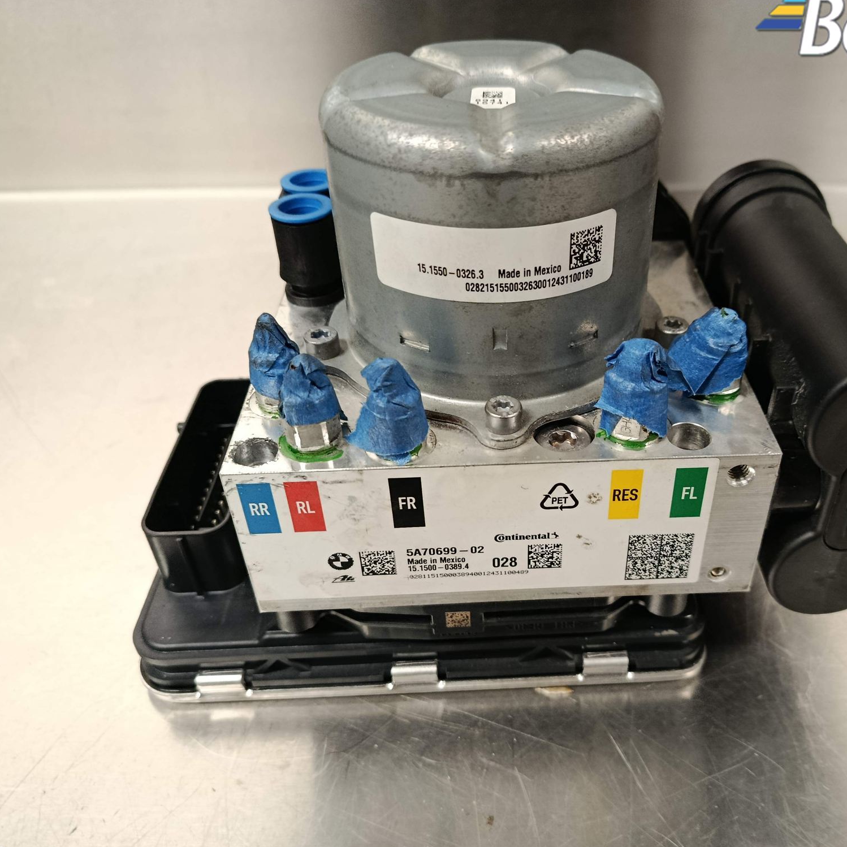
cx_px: 522
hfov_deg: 55.1
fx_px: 803
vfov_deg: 55.6
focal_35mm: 29
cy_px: 420
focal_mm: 5.24
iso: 1294
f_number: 1.7
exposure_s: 1/50
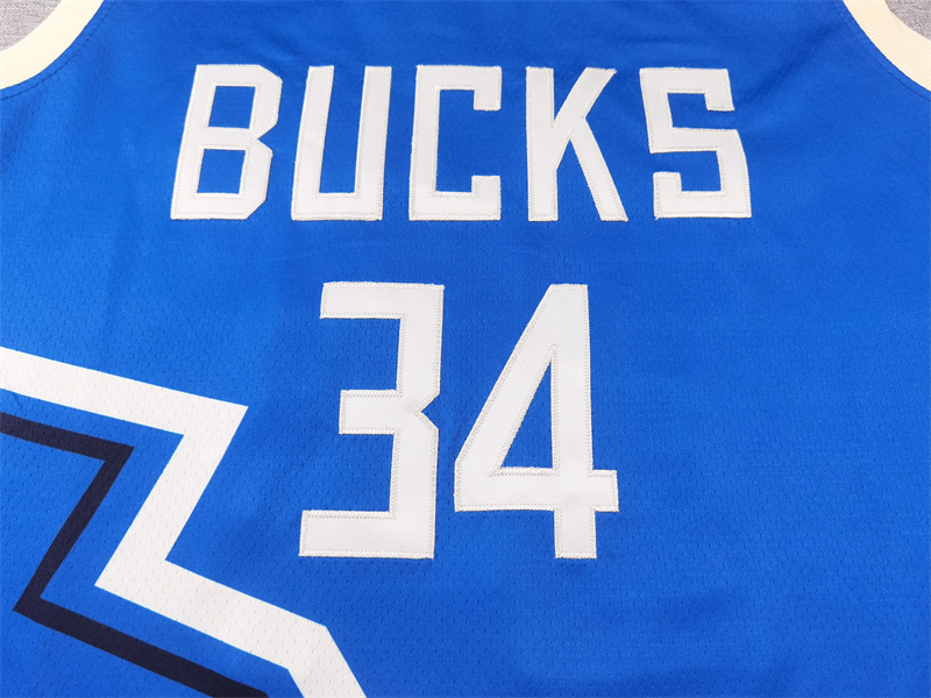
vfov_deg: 51.4
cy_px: 349
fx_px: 726
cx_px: 466
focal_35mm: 27
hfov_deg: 65.3
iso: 50
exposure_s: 1/102
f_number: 1.9
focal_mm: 6.71
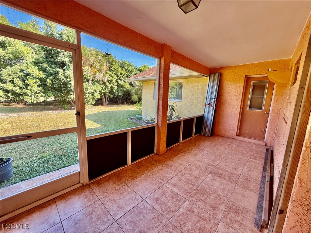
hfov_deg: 102.1
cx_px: 156
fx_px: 126
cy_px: 116
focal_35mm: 14
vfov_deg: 85.7
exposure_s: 1/99
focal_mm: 2.22
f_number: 2.2
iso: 64
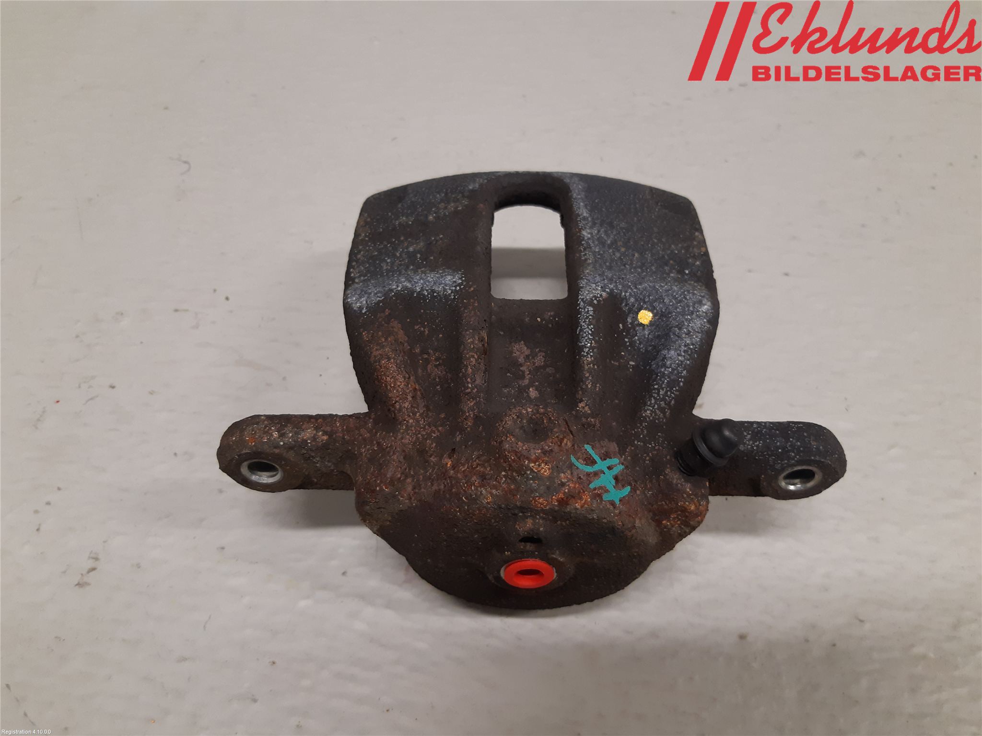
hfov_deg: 67.3
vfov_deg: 53.1
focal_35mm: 26
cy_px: 368
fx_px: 738
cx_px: 491
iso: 160
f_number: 1.7
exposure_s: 1/50
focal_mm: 3.93
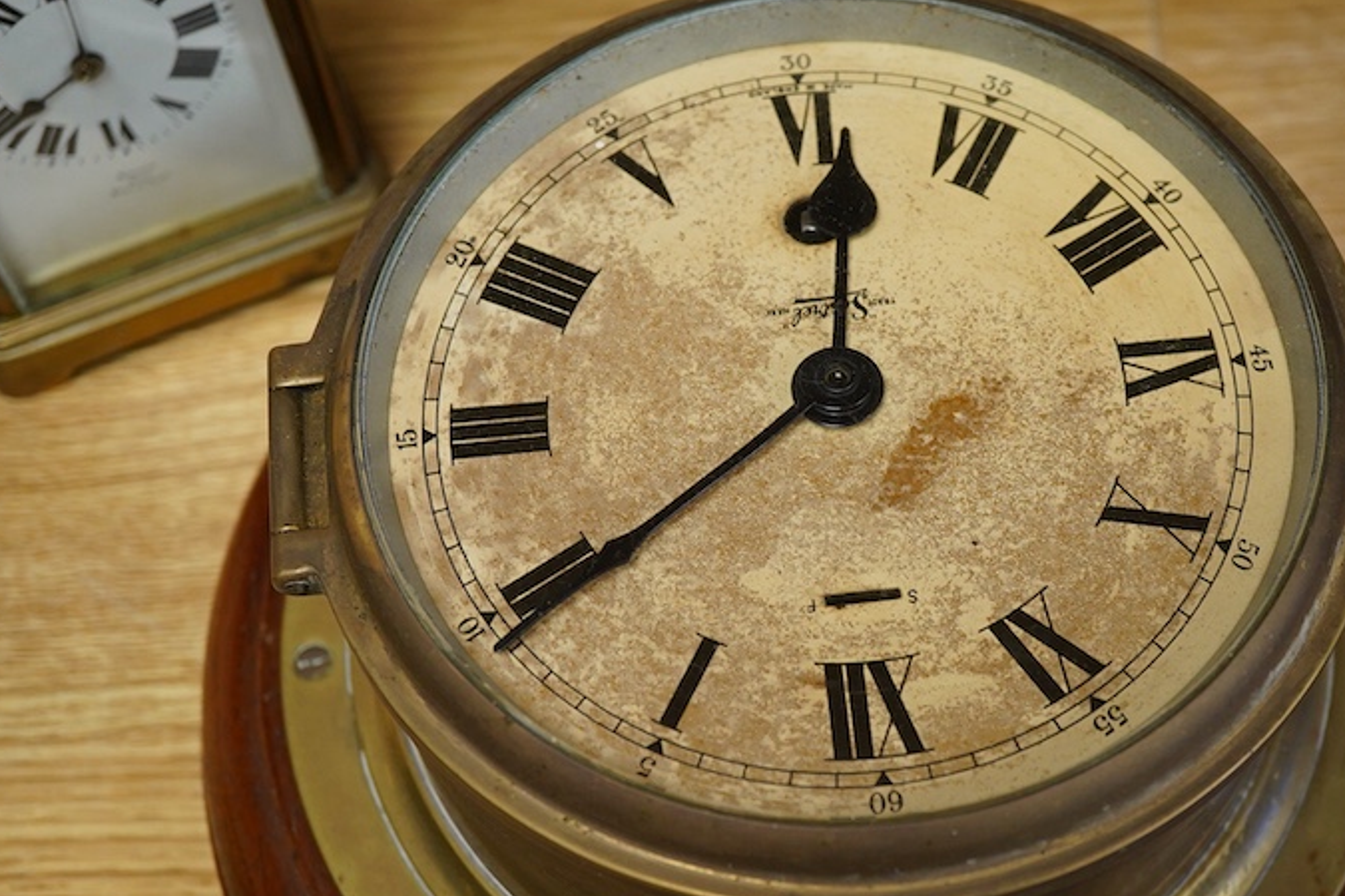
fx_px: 2241
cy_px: 474
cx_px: 805
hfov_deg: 33.3
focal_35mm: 60
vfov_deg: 22.6
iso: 1250
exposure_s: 1/125
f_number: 6.3
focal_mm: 30
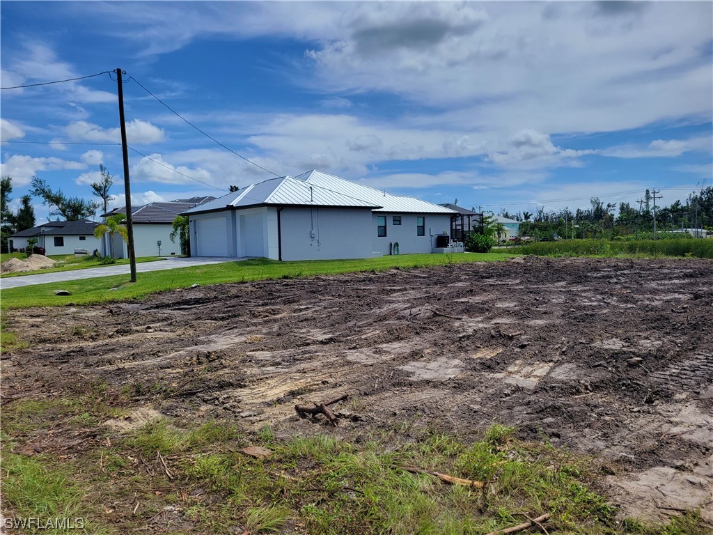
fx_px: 536
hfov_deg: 67.3
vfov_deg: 53.1
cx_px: 356
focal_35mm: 26
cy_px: 268
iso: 40
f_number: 1.8
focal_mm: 5.4
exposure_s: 1/3637
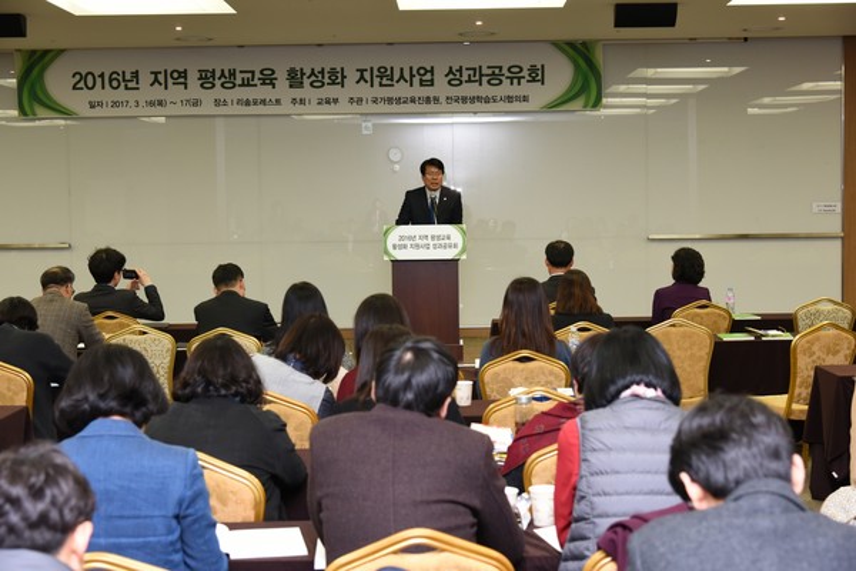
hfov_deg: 36.2
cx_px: 428
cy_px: 286
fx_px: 1308
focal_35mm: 55
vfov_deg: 24.6
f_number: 5.6
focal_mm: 55
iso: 1250
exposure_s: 1/100
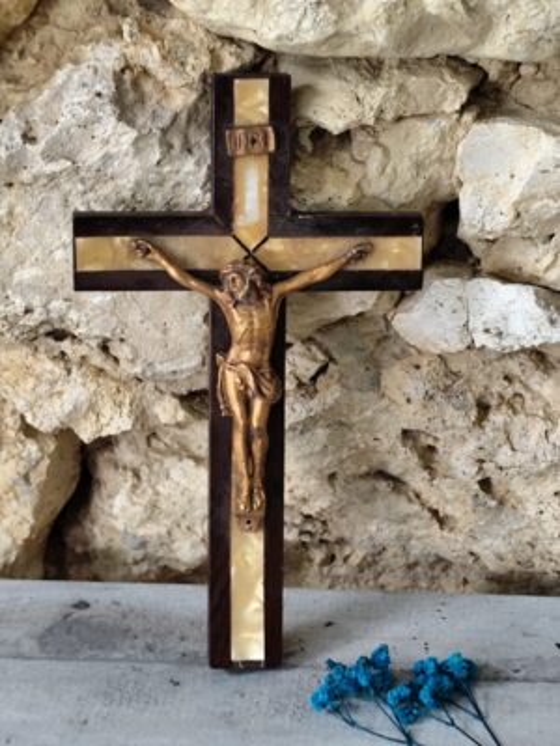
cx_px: 280
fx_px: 2006
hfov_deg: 15.9
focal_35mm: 93
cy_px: 373
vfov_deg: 21.1
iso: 320
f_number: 1.65
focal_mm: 6.19
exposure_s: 1/33.3
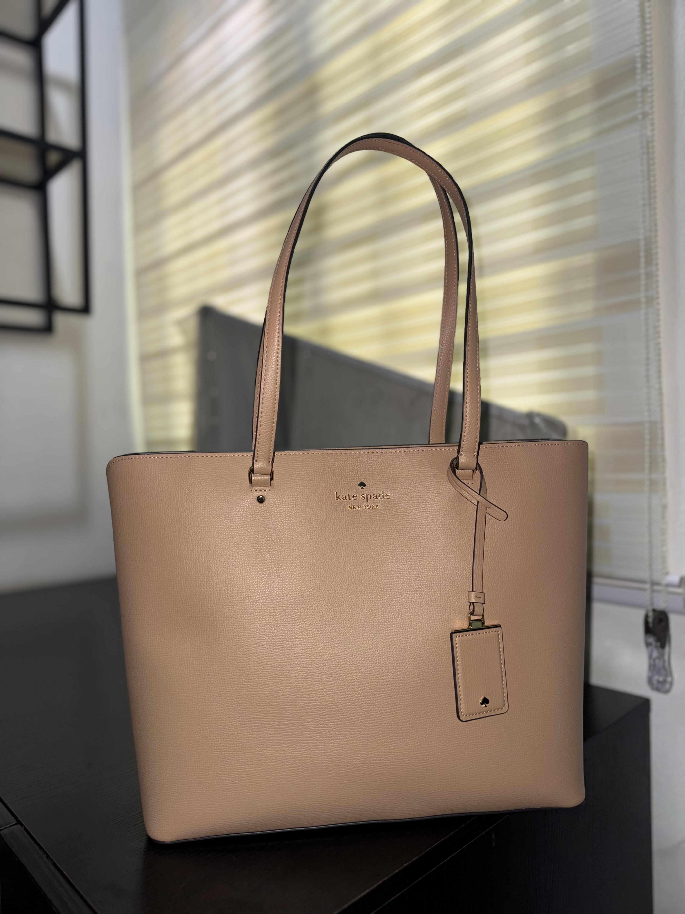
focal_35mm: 24
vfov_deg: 71.6
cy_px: 457
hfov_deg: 56.8
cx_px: 342
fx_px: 633
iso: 80
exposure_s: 1/29
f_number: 1.78
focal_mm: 6.76
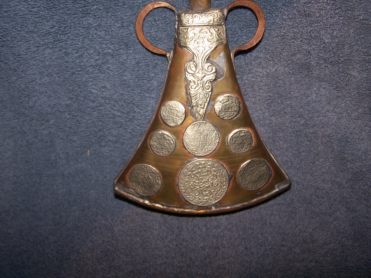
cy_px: 139
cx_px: 186
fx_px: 407
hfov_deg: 49.0
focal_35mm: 38
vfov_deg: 37.7
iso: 80
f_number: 2.8
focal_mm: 6.3
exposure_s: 1/60
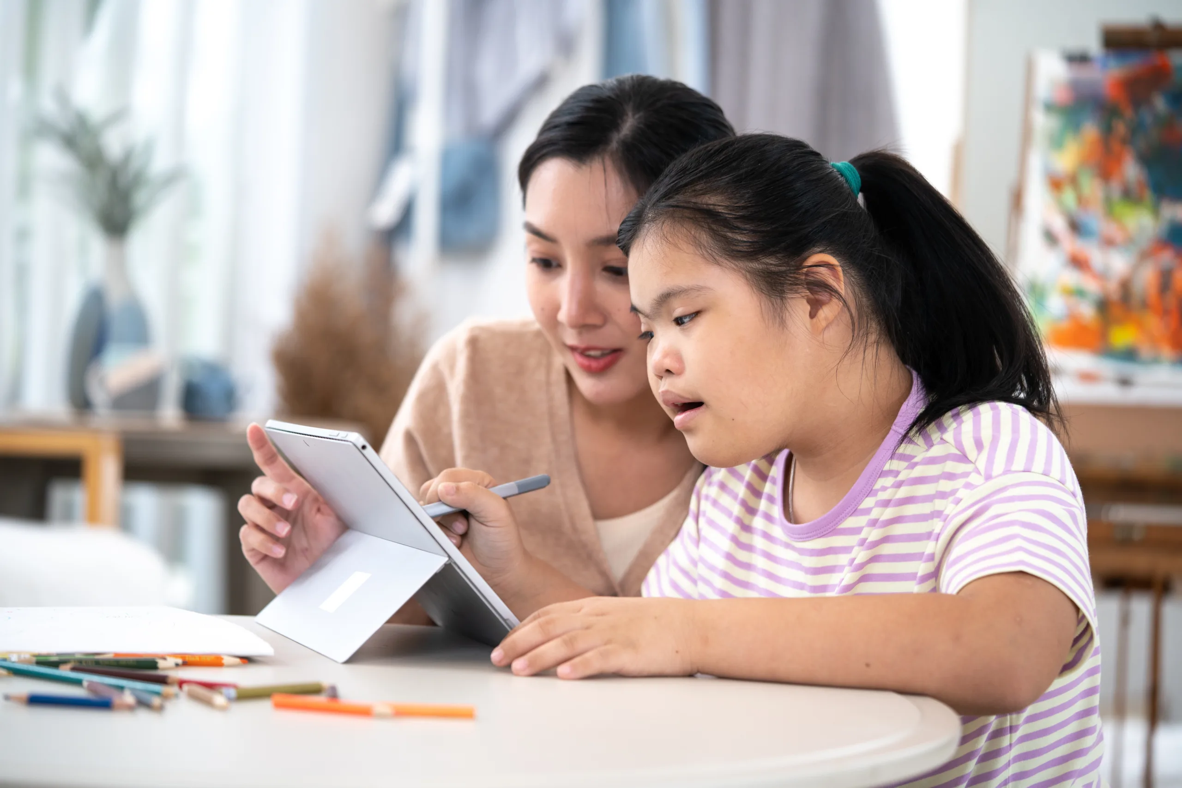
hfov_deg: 22.6
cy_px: 394
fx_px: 2955
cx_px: 591
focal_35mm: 90
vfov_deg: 15.2
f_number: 2.8
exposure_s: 1/250
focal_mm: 90
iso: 250
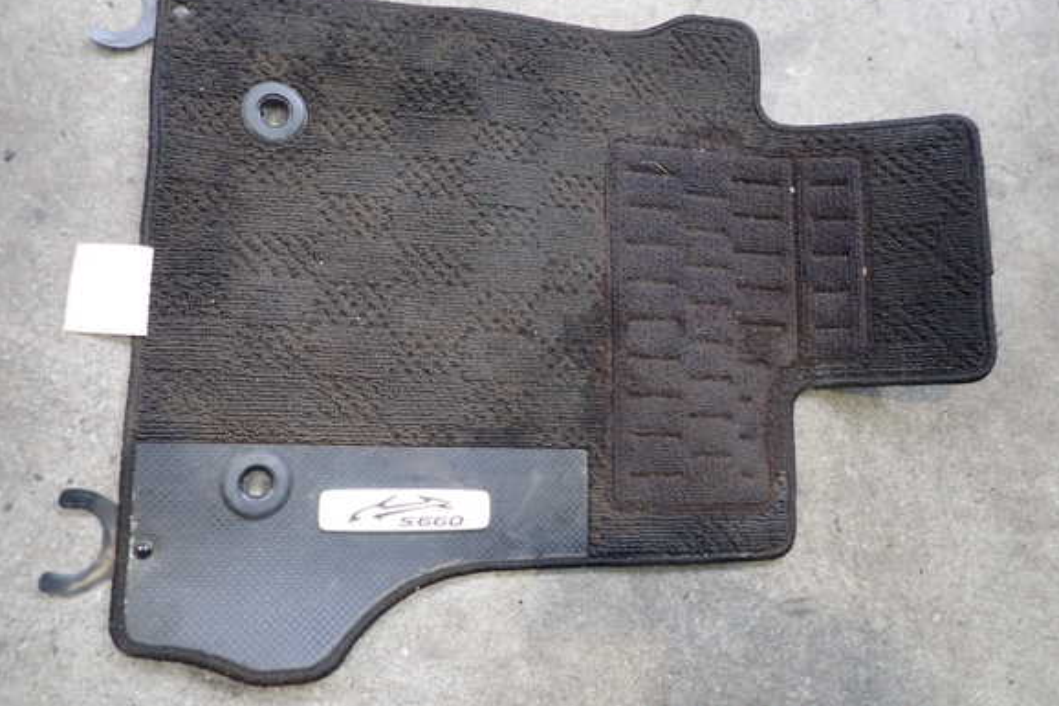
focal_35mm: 27
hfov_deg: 67.4
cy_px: 341
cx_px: 515
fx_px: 794
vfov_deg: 47.9
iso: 200
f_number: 2
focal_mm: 4.5
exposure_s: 1/30
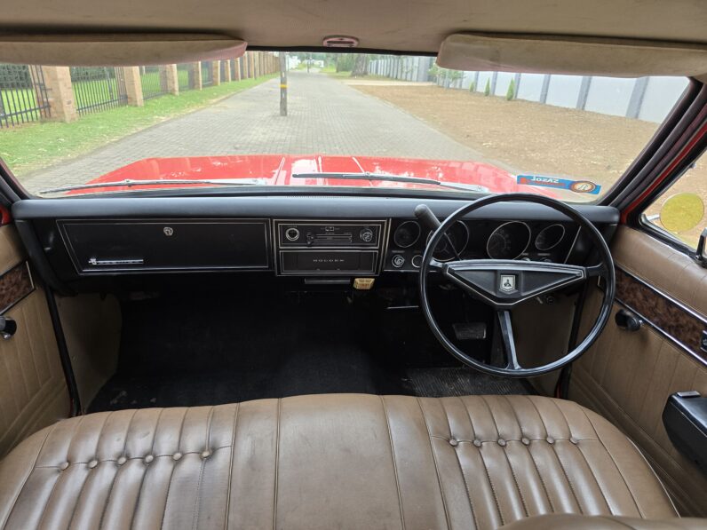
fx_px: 470
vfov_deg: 58.9
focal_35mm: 23
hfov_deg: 73.9
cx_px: 354
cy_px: 265
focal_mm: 6.3
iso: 160
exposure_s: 1/180
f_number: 1.7
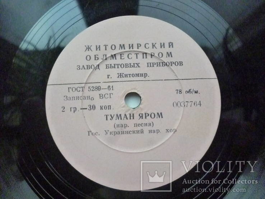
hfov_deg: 63.4
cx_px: 132
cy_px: 100
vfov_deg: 49.8
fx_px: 214
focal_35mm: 28
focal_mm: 5
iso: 2500
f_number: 9
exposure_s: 1/80
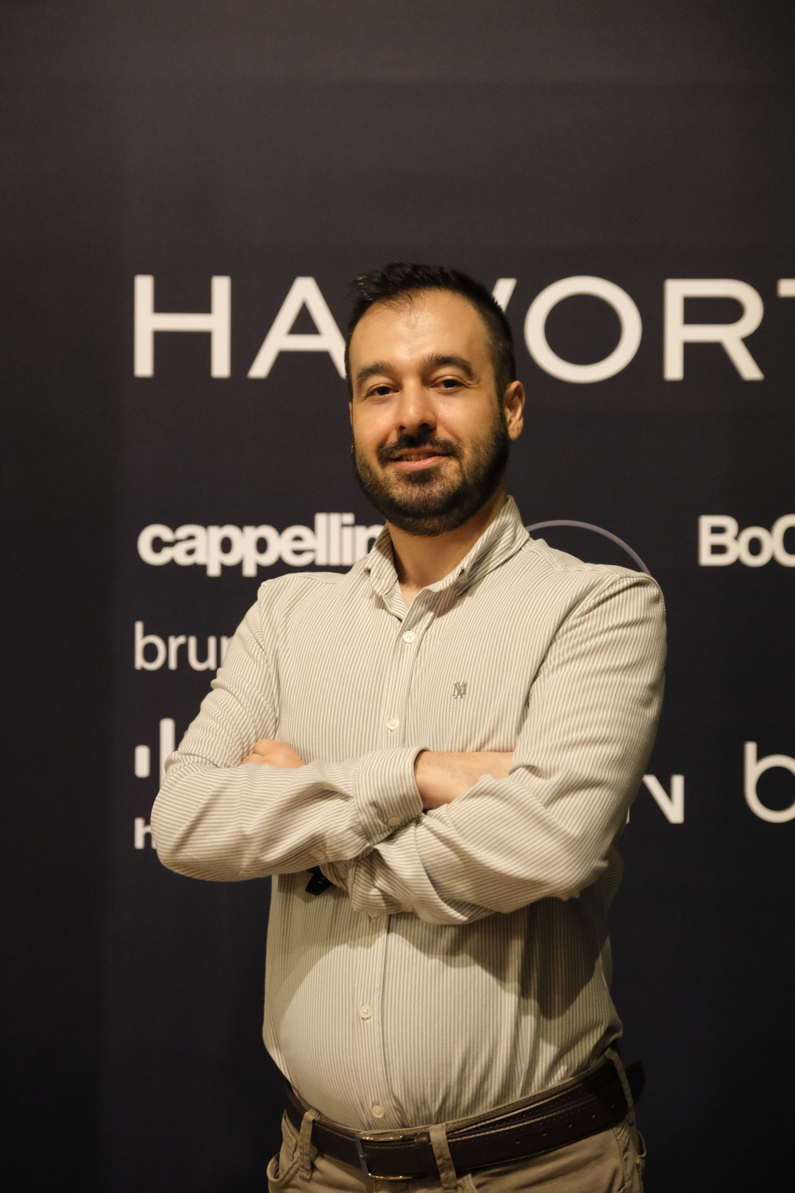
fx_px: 2749
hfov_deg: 16.5
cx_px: 398
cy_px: 596
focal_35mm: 83
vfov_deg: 24.5
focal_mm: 55
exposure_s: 1/100
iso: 6400
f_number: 2.8
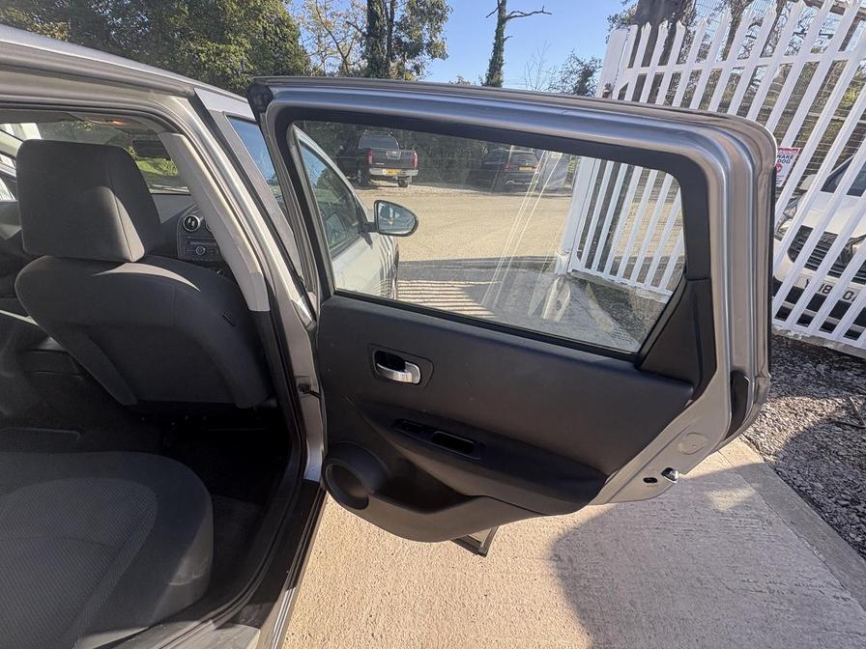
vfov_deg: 85.7
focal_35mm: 14
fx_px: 350
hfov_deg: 102.1
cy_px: 324
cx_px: 433
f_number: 2.2
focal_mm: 2.22
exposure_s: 1/347
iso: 40
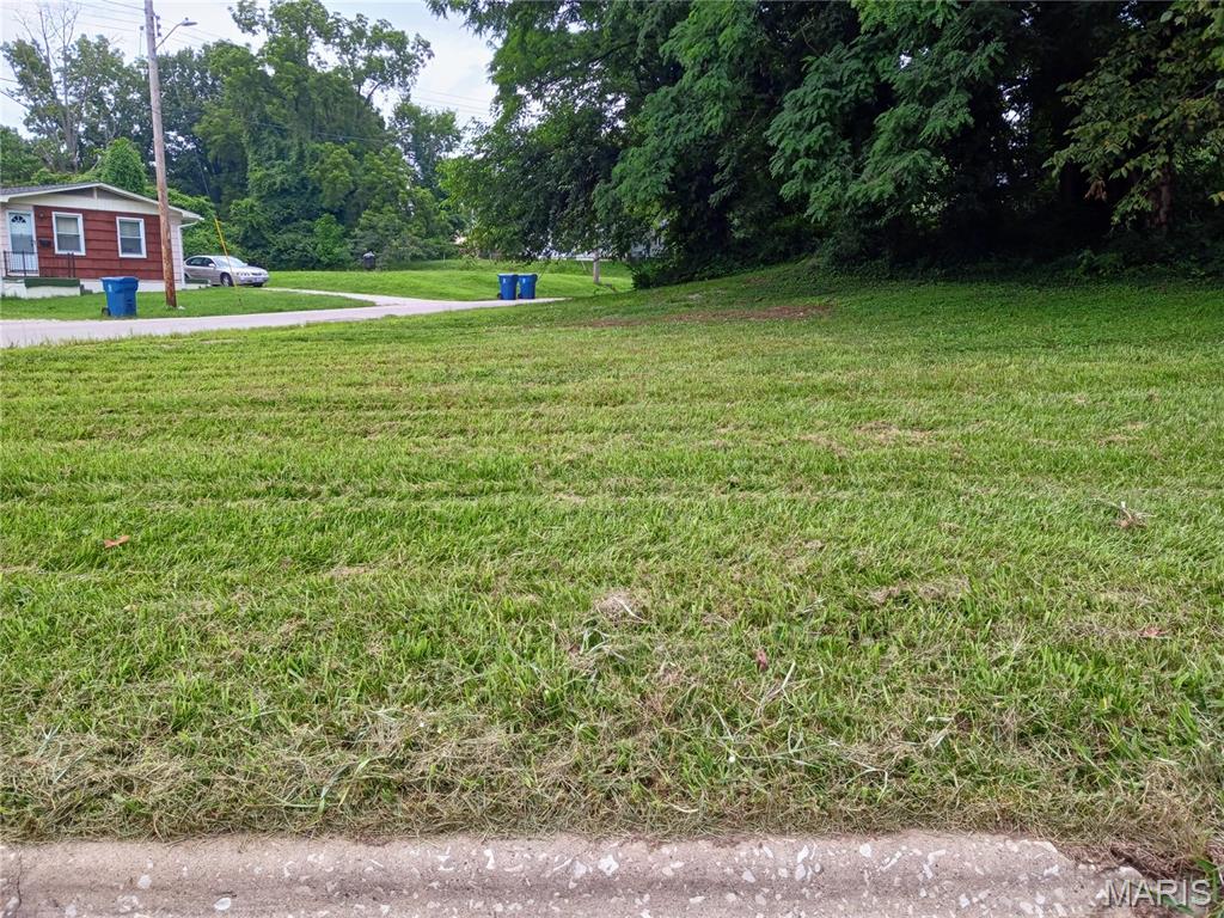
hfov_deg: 65.3
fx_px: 955
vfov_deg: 51.4
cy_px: 459
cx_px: 612
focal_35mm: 27
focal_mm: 4
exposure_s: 1/120
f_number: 1.8
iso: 20
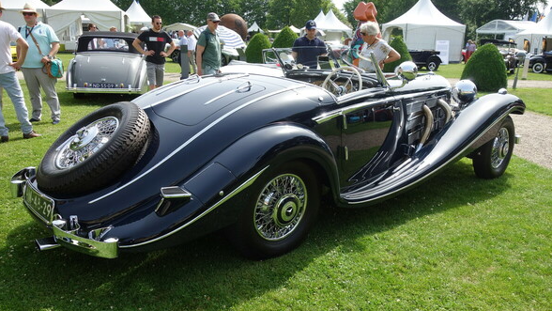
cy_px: 163
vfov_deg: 37.8
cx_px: 276
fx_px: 454
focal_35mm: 31
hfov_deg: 62.6
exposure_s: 1/250
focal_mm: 10.77
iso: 125
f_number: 5.6
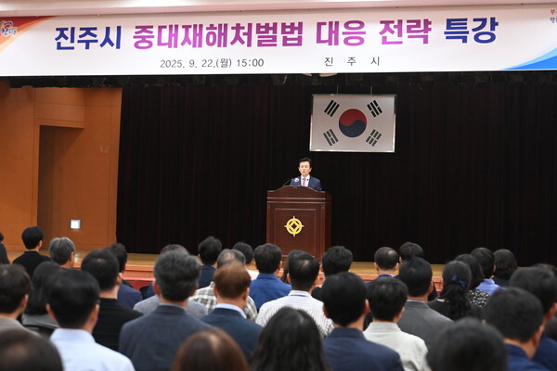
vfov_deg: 17.1
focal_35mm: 80
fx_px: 1238
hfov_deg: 25.4
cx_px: 278
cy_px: 186
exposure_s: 1/250
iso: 8000
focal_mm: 80
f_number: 5.6
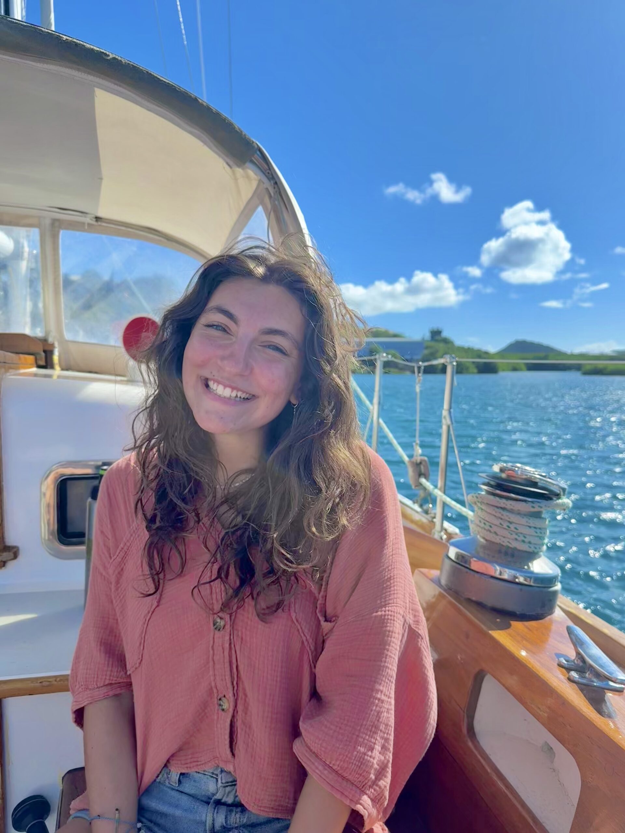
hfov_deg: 56.8
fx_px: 578
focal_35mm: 24
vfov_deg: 71.6
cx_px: 312
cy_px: 416
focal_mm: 6.76
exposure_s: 1/5319
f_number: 1.78
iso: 100
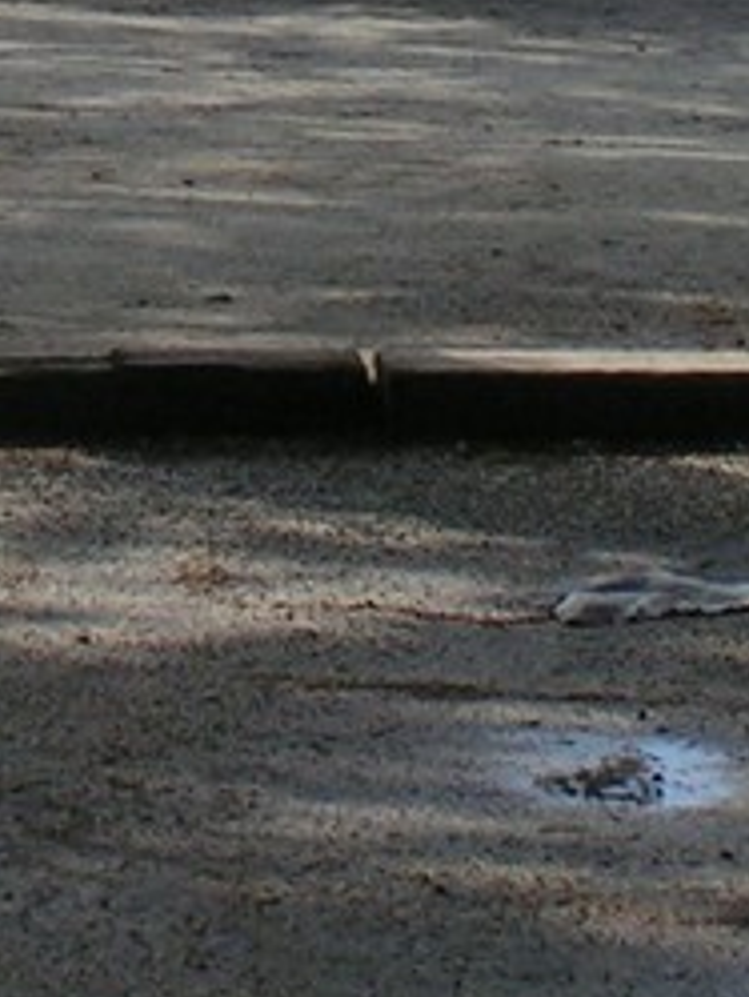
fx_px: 8878
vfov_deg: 6.3
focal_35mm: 308
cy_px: -727
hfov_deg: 4.8
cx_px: -4
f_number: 5.6
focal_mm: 11
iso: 50
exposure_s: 1/320
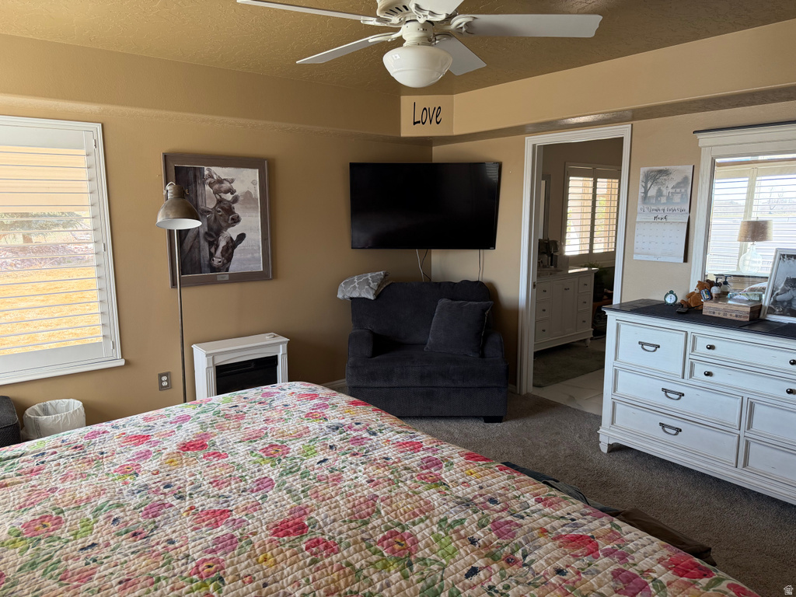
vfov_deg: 56.8
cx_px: 398
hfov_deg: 71.6
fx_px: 552
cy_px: 298
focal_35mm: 24
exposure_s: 1/128
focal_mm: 6.76
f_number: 1.78
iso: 160
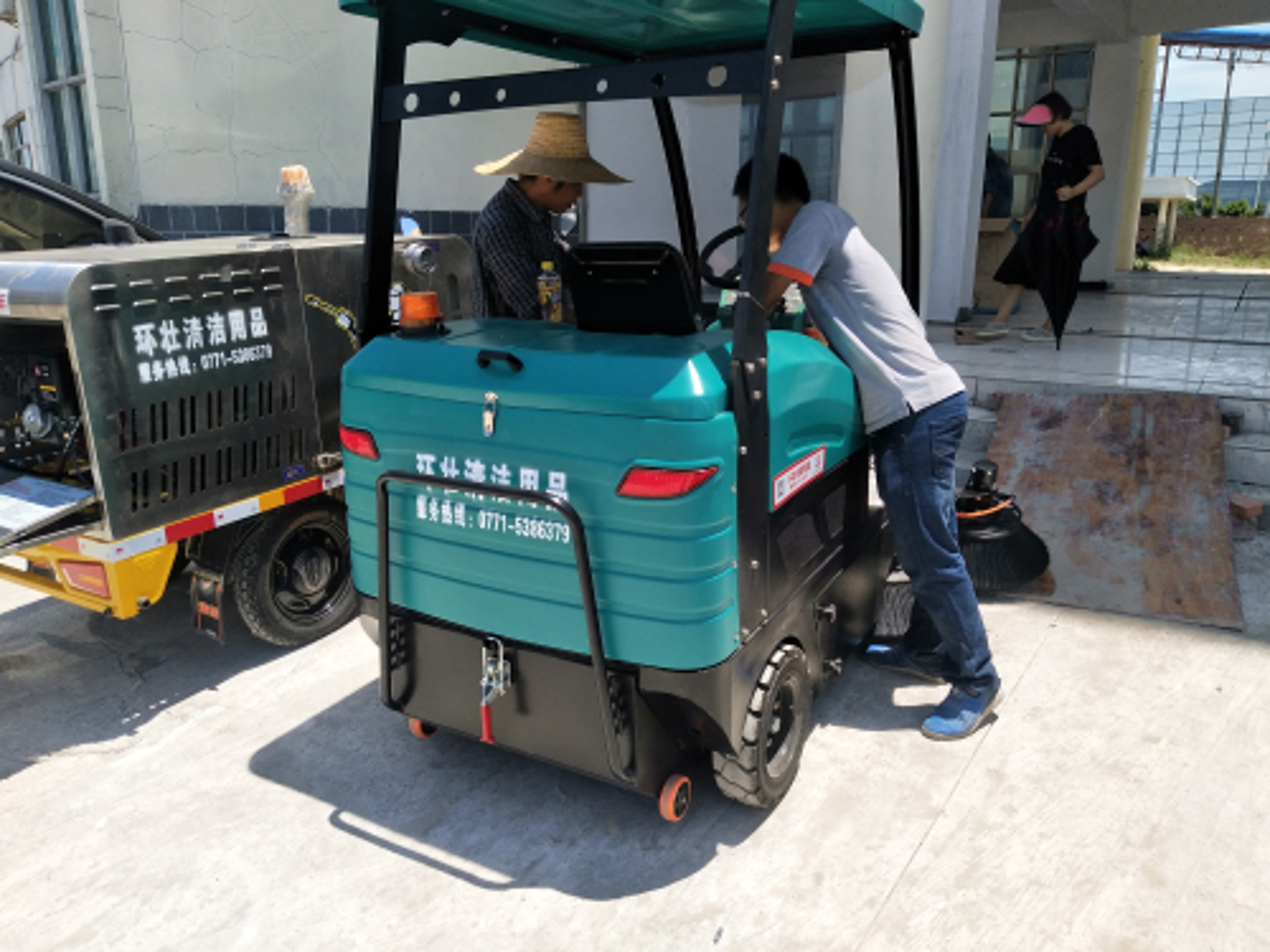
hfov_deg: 67.3
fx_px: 954
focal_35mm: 26
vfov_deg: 53.1
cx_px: 635
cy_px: 476
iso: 100
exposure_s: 1/1504
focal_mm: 3.88
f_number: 2
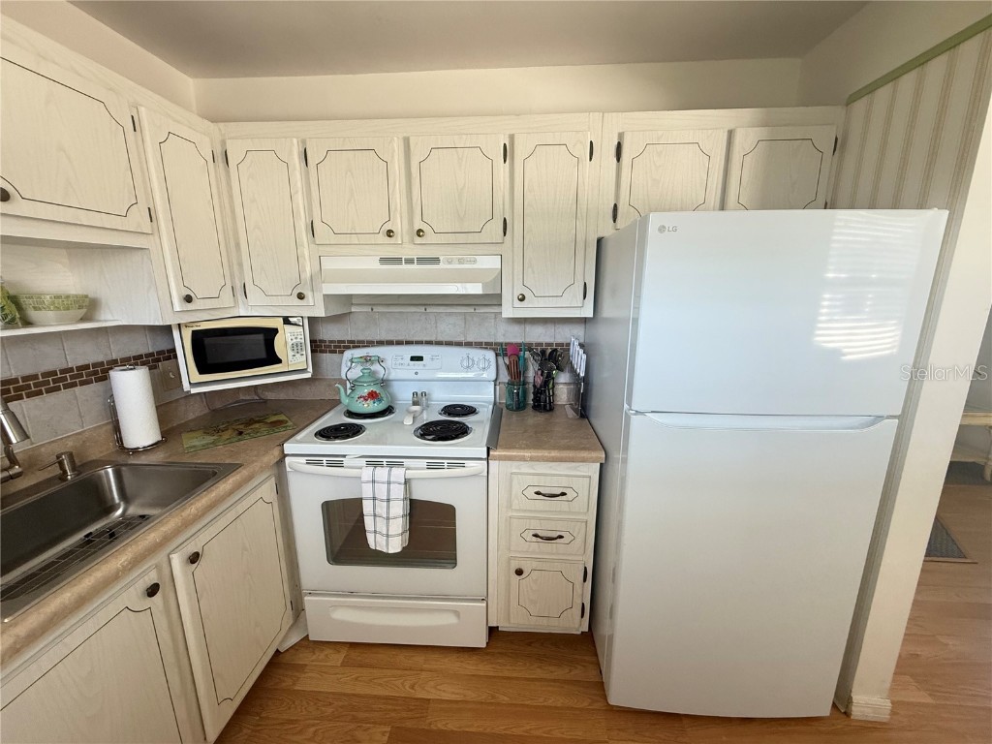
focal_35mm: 14
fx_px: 401
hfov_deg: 102.1
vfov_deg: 85.7
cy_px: 372
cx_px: 496
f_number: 2.2
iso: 250
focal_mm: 2.22
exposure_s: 1/99
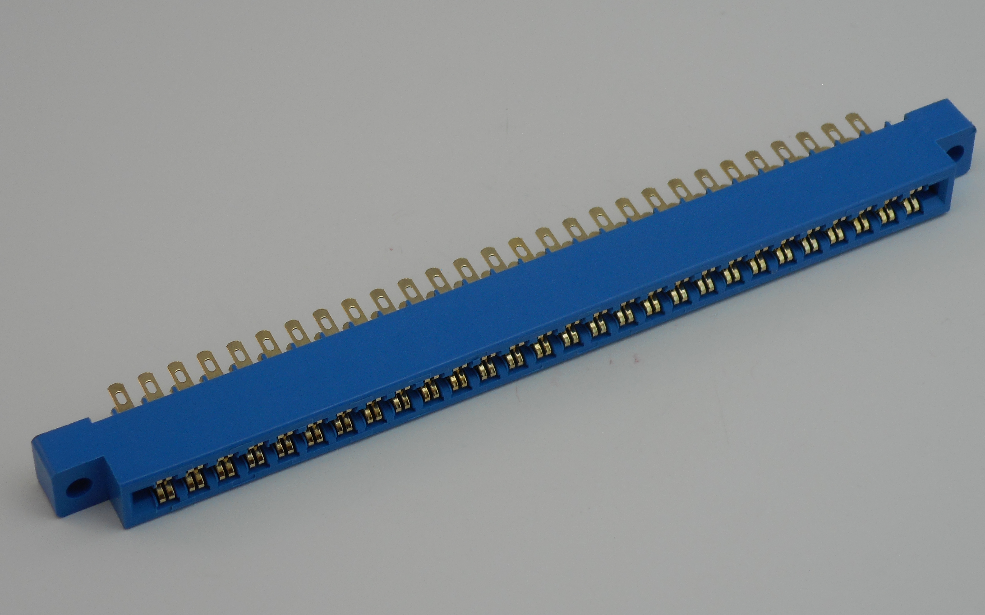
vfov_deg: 11.2
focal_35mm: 117
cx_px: 524
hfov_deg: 17.8
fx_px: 3141
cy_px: 337
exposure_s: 1/60
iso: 100
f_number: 5.6
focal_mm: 15.9
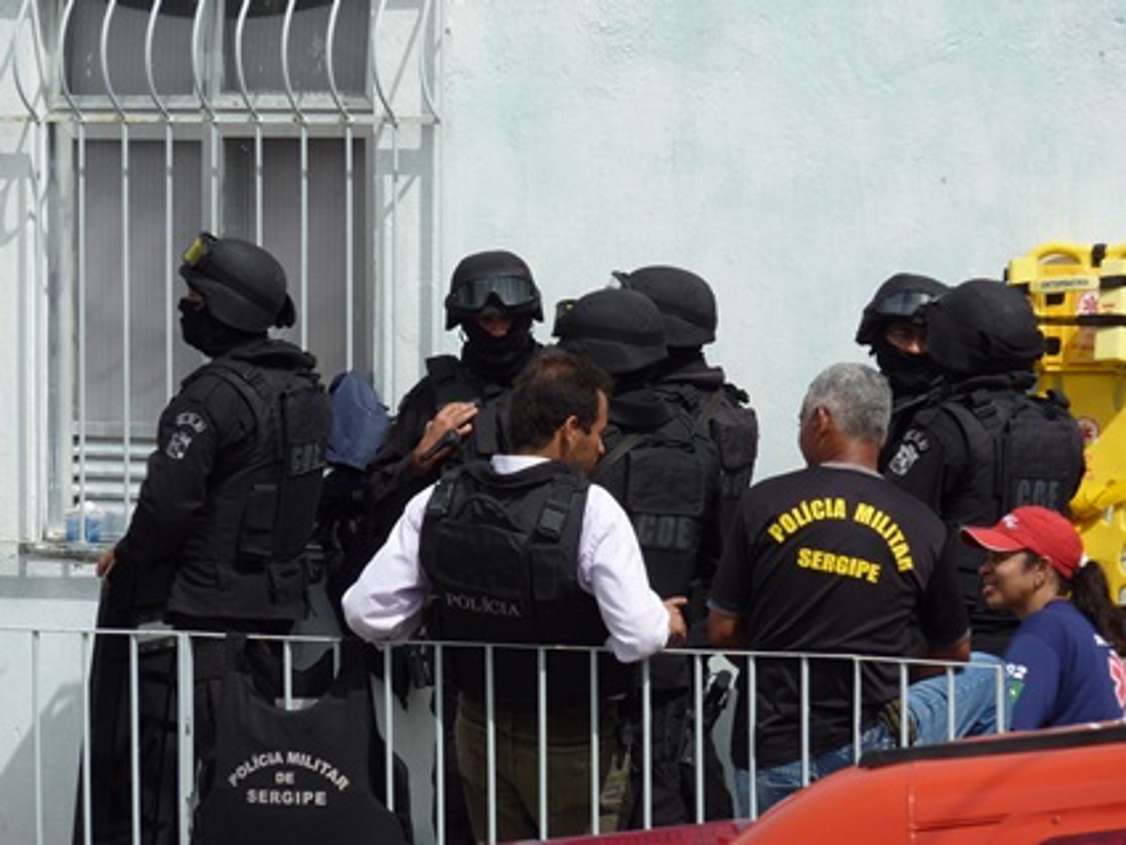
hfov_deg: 8.8
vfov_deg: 6.6
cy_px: 422
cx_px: 563
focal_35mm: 225
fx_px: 7321
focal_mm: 37
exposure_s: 1/640
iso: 80
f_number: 5.6
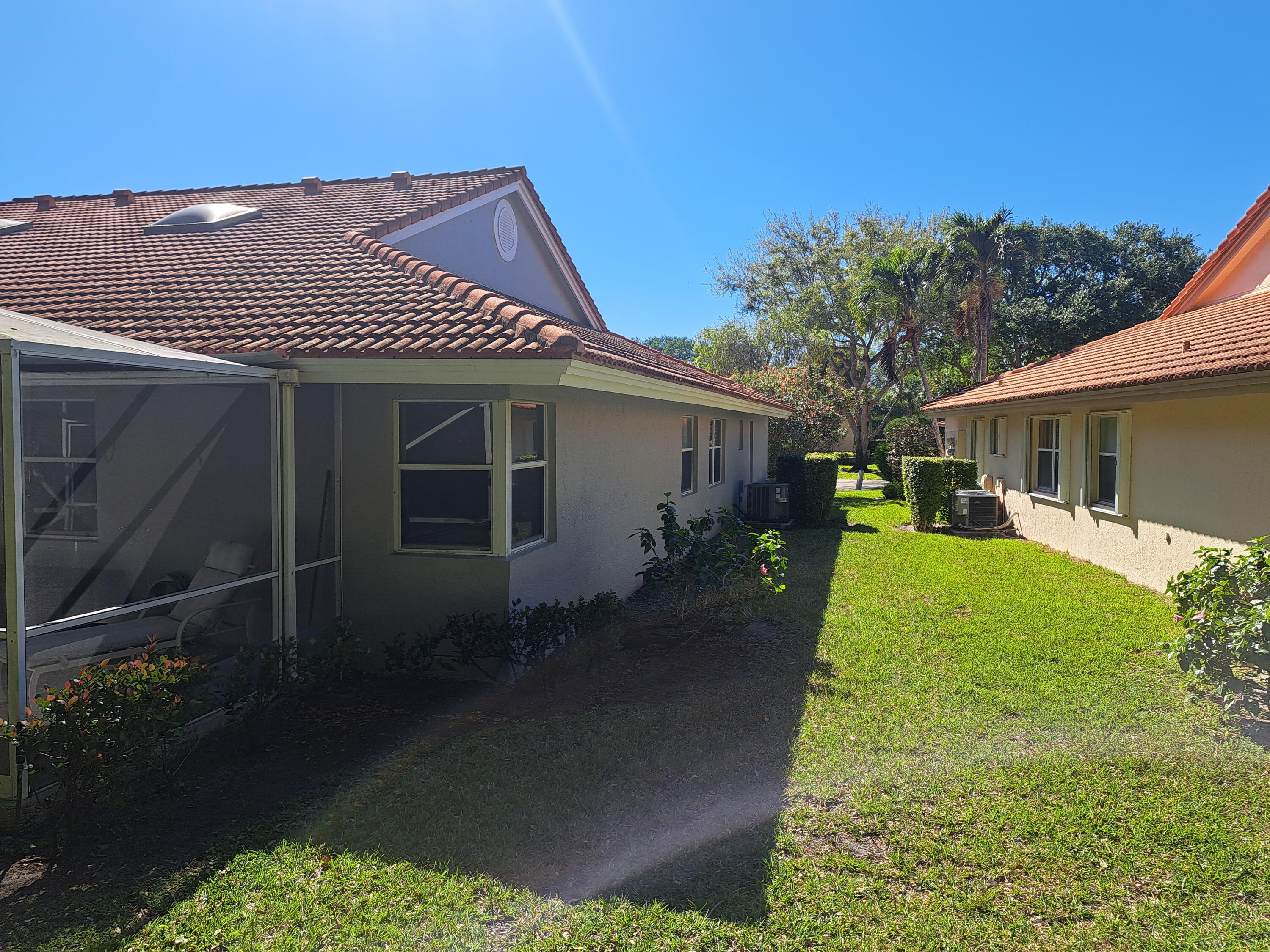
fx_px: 881
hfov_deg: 71.6
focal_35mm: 24
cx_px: 635
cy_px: 476
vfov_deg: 56.8
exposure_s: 1/1161
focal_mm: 5.23
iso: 50
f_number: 1.8
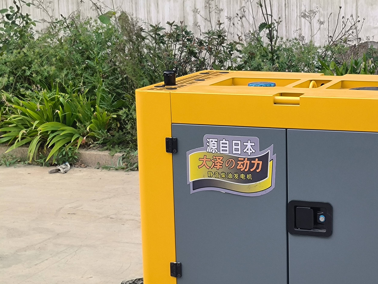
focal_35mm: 40
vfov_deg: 35.8
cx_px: 301
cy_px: 174
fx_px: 437
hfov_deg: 44.6
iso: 56
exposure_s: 1/172
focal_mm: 4.71
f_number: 1.79
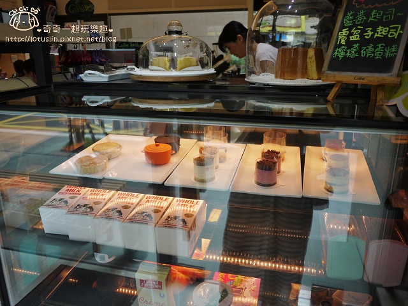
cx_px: 204
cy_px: 153
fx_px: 330
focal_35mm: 28
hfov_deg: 63.4
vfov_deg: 49.7
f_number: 2.5
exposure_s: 1/200
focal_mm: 14
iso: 100
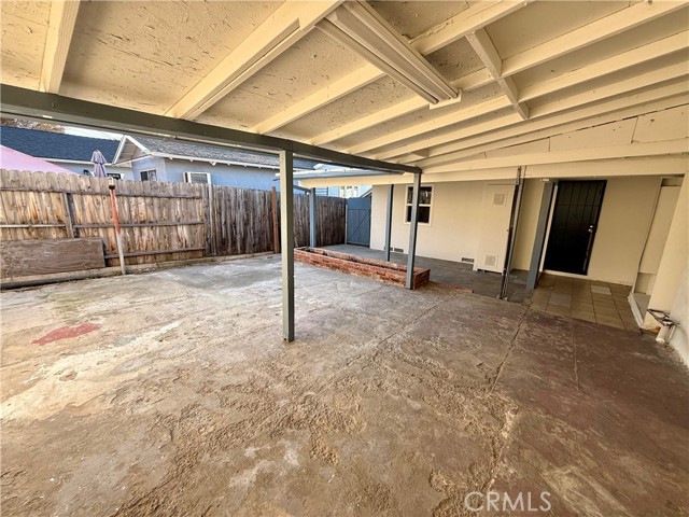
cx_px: 344
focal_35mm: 14
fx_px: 279
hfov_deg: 102.1
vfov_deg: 85.7
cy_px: 258
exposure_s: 1/188
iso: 50
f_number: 2.2
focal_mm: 2.22
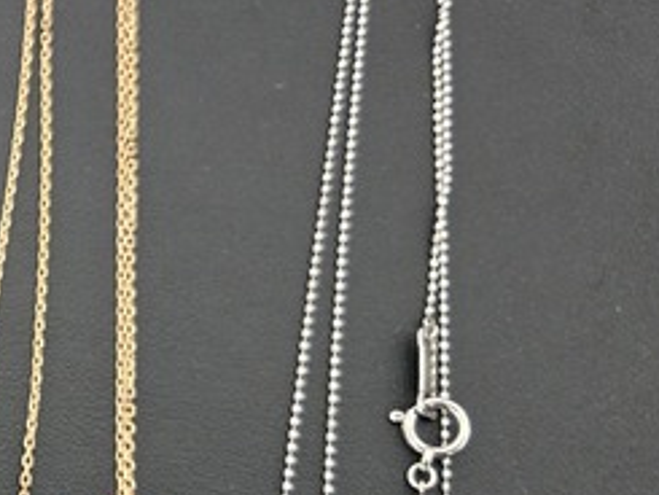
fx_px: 1429
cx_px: -253
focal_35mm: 75
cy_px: 350
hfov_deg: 22.5
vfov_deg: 19.6
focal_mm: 5.4
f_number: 1.8
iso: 1600
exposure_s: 1/100
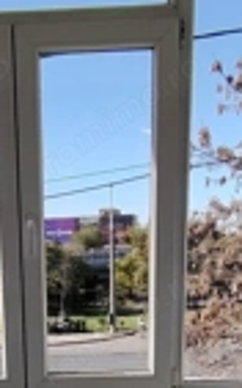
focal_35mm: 51
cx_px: 30
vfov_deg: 36.4
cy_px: 369
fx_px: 539
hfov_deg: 24.7
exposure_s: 1/560
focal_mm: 1.43
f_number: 2.2
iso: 100
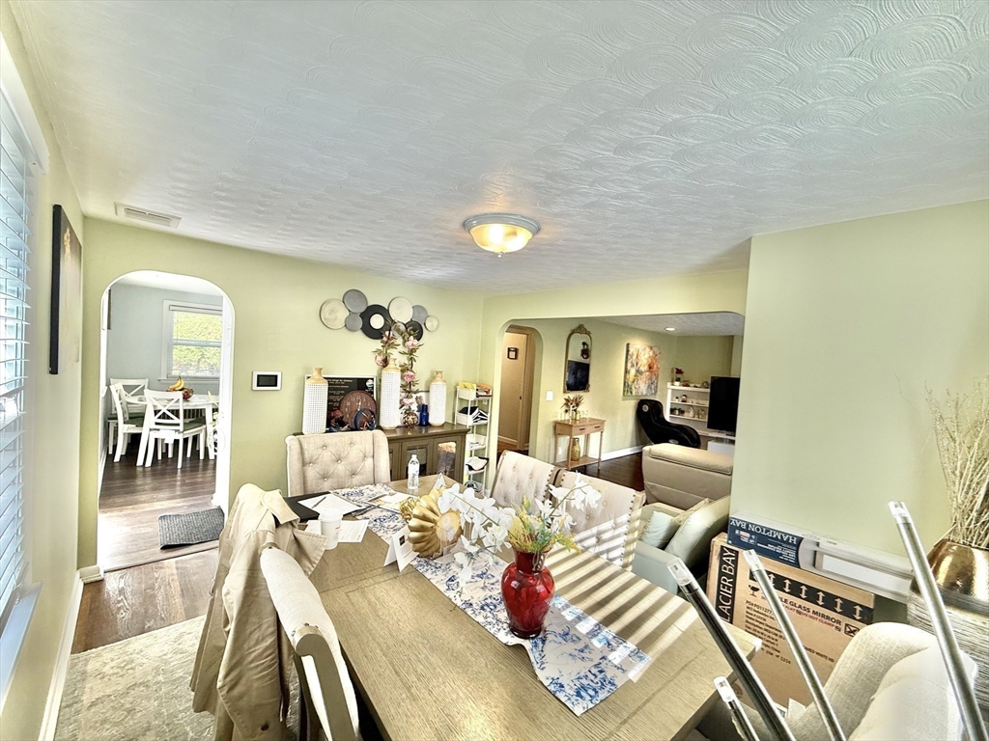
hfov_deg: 102.1
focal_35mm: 14
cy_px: 370
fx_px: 400
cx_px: 494
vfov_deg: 85.7
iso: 160
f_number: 2.2
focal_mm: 2.22
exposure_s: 1/120
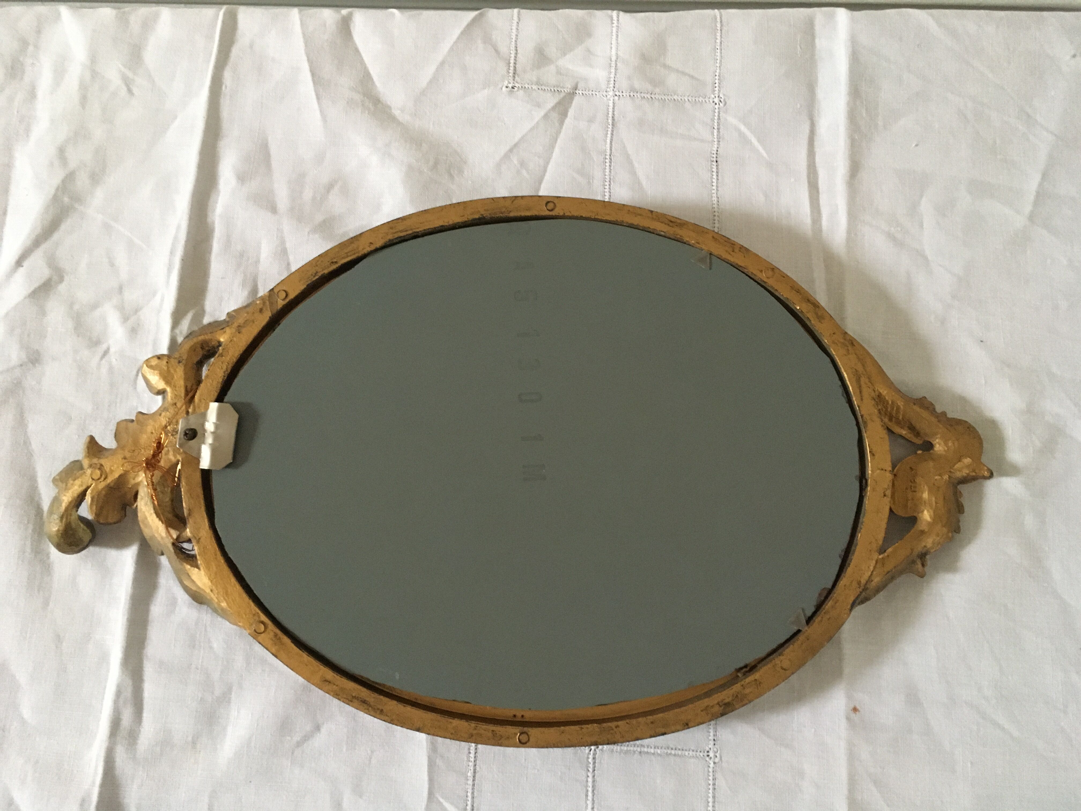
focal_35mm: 29
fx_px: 906
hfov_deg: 61.7
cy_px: 406
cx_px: 540
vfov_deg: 48.2
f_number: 2.2
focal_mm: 4.15
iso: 250
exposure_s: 1/17
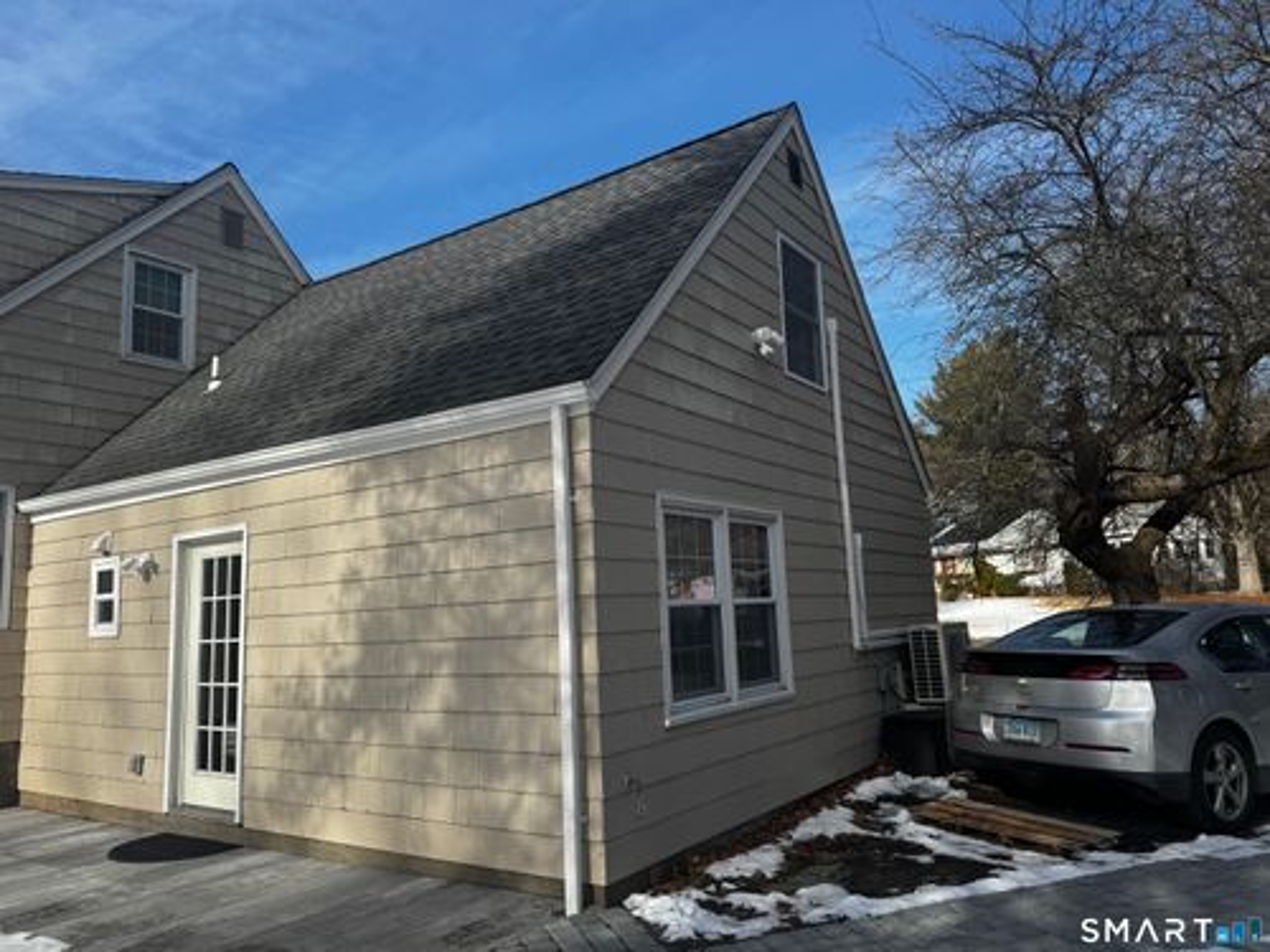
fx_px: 881
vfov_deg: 56.8
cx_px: 635
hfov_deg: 71.6
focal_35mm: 24
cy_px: 476
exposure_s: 1/3247
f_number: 1.78
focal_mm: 6.76
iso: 80
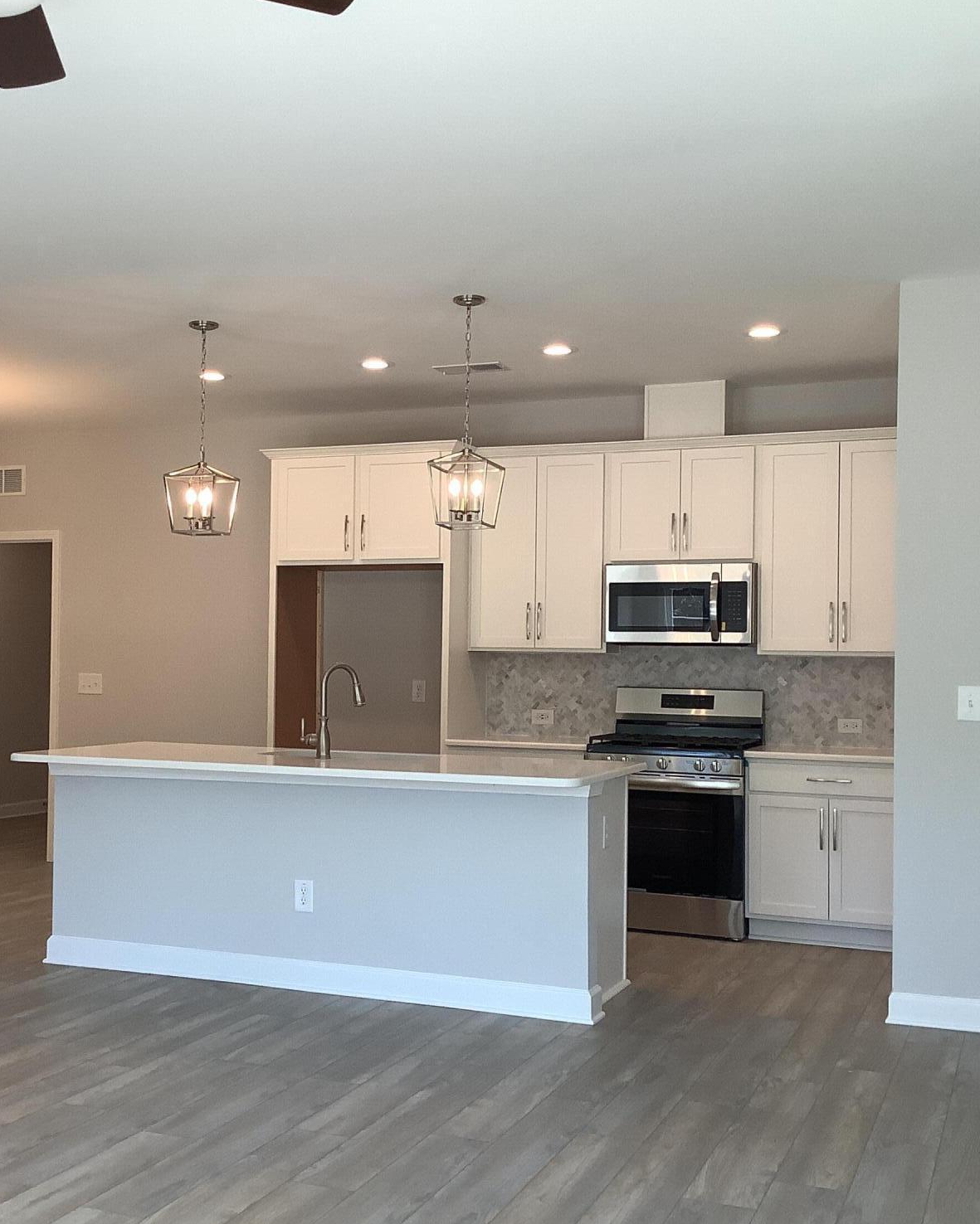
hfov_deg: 36.3
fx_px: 1486
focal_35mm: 41
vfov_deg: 44.8
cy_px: 619
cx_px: 363
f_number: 2.4
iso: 64
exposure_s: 1/120
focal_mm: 3.3
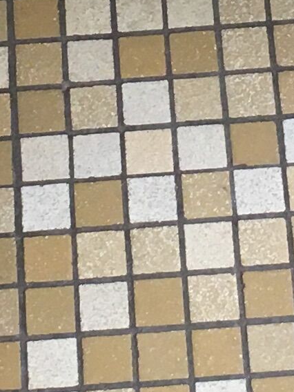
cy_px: -85
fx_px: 2333
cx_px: 193
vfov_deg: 9.5
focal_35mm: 206
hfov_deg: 7.2
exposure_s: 1/33
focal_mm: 4.15
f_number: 2.2
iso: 40
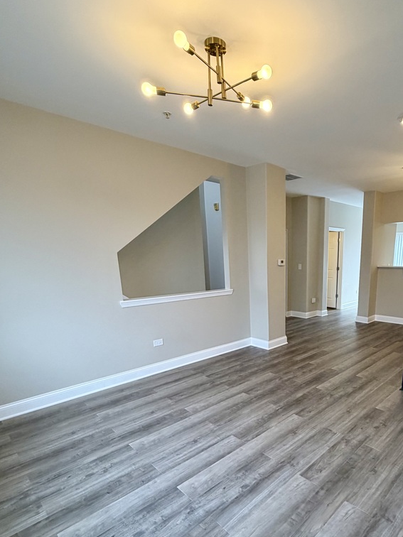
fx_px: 310
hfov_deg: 63.5
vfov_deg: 80.4
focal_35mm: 20
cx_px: 282
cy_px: 332
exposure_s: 1/120
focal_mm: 2.22
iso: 200
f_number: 2.2
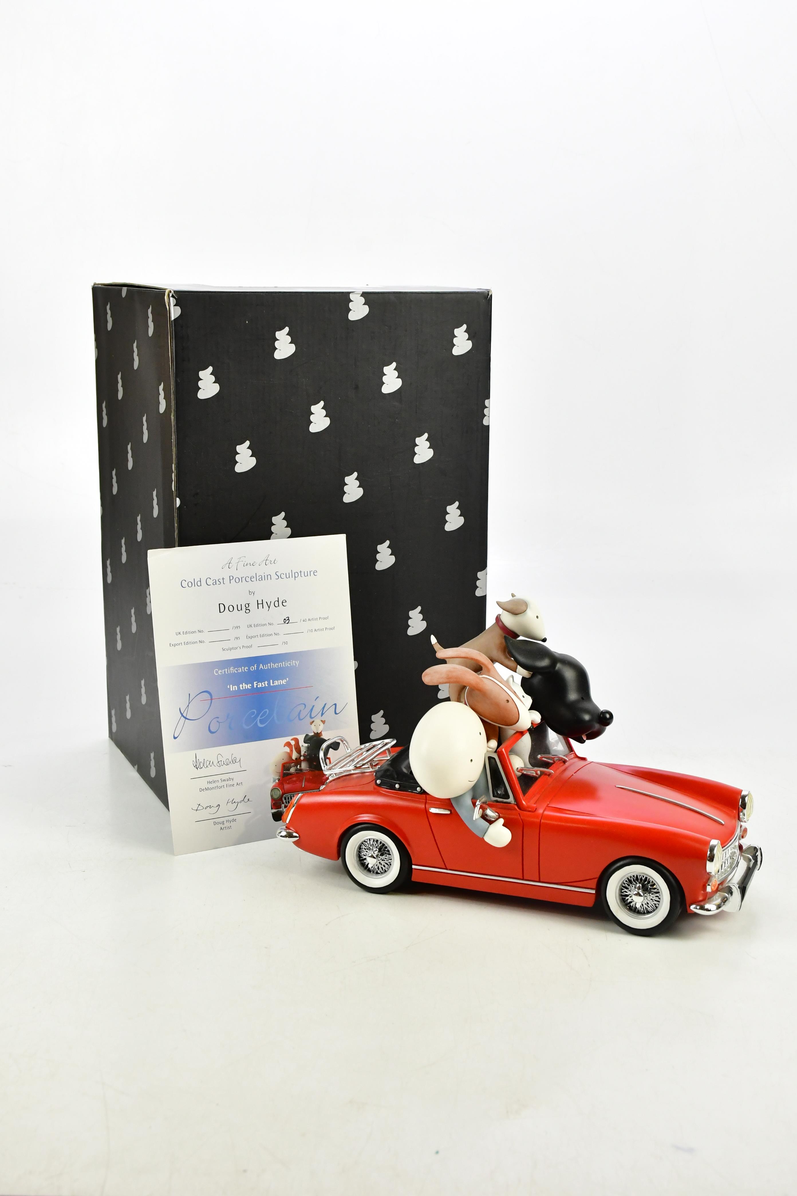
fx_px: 1594
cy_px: 598
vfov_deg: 41.1
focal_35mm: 48
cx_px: 398
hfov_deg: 28.1
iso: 2000
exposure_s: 1/125
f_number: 9
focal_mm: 32
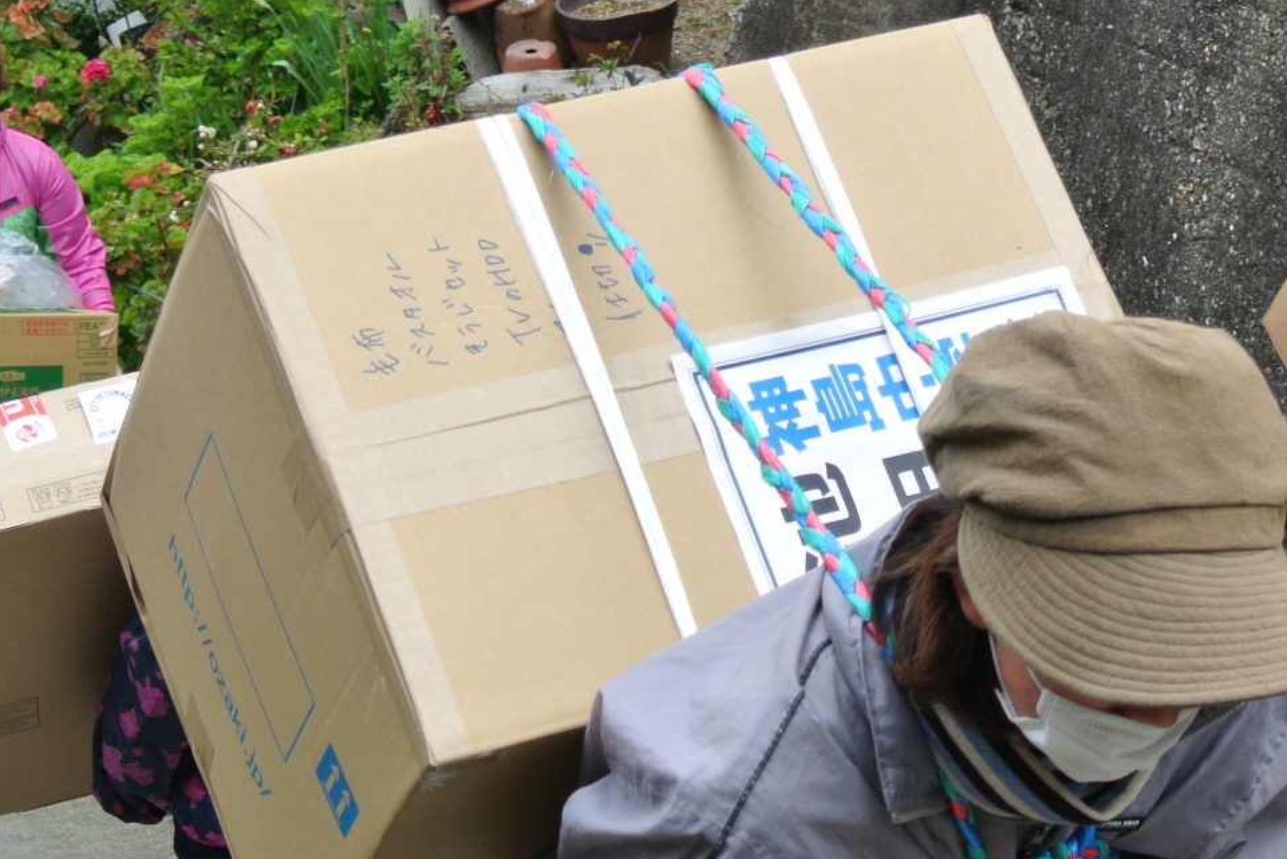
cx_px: 842
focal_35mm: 123
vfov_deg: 11.1
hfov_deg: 16.6
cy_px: 295
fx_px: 4398
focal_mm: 22.7
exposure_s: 1/200
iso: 100
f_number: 5
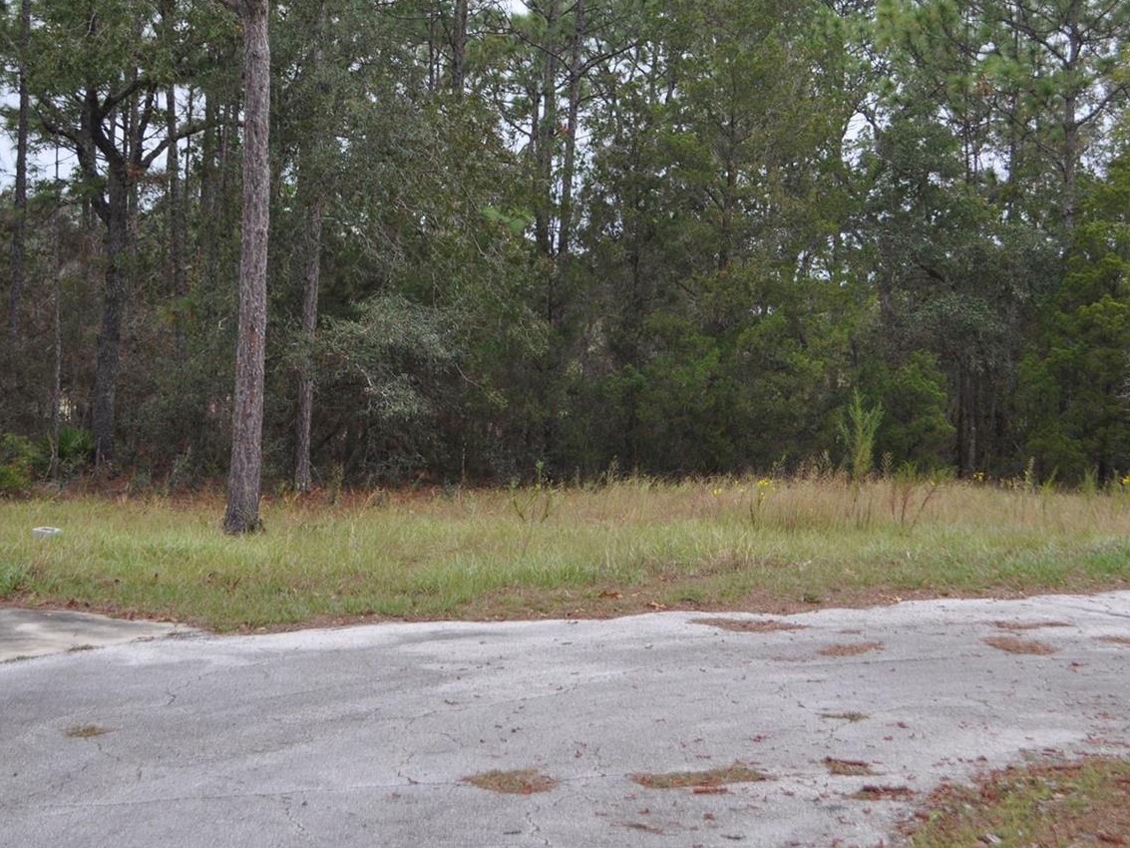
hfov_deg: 31.6
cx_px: 669
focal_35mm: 61
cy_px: 342
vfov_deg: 24.0
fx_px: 1991
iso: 400
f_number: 5.6
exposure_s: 1/125
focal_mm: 30
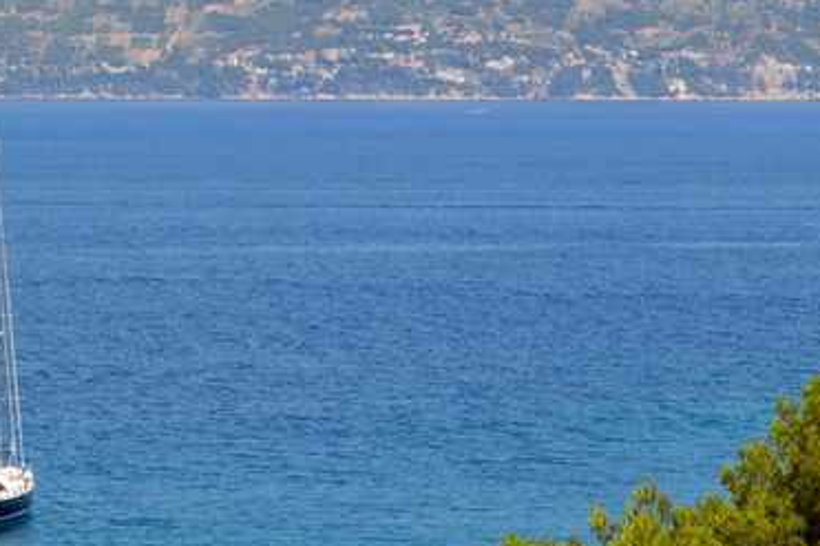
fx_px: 4054
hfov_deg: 11.4
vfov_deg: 7.7
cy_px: 126
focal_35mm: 178
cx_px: -49
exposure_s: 1/400
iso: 400
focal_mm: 55
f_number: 11
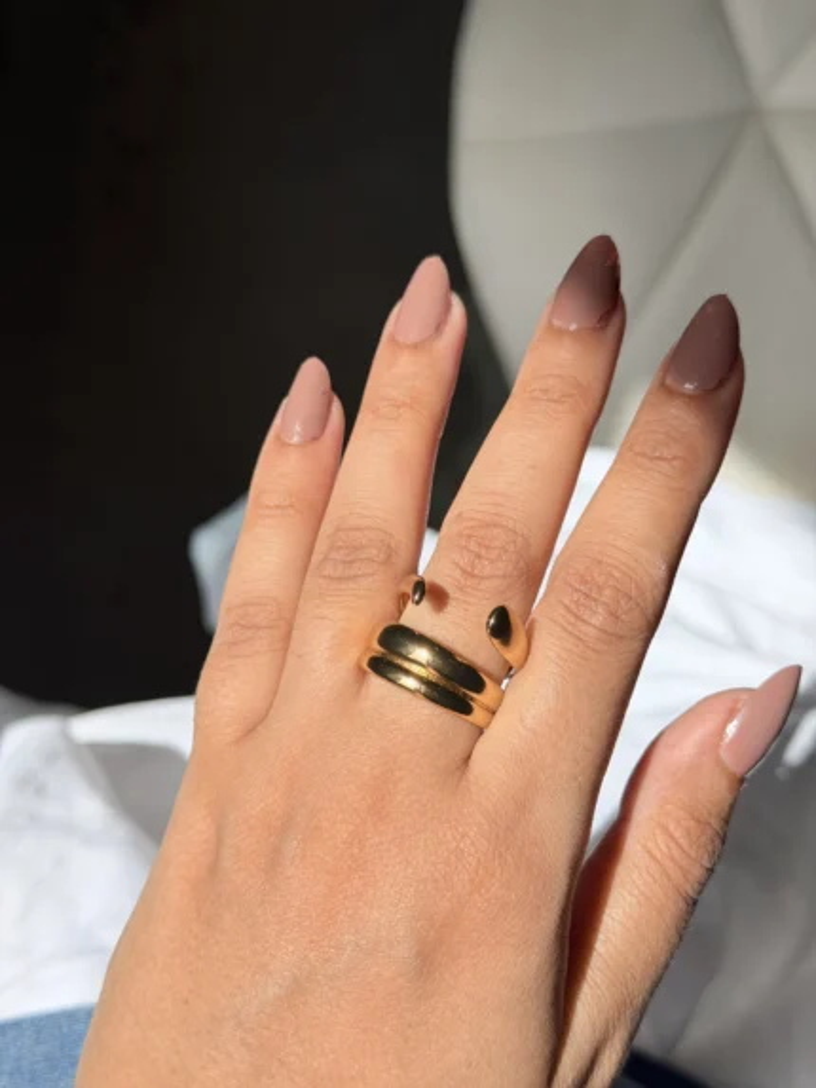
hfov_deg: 30.3
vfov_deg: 39.6
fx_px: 1508
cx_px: 408
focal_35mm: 48
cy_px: 544
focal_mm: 6.76
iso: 64
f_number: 1.78
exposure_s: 1/4587
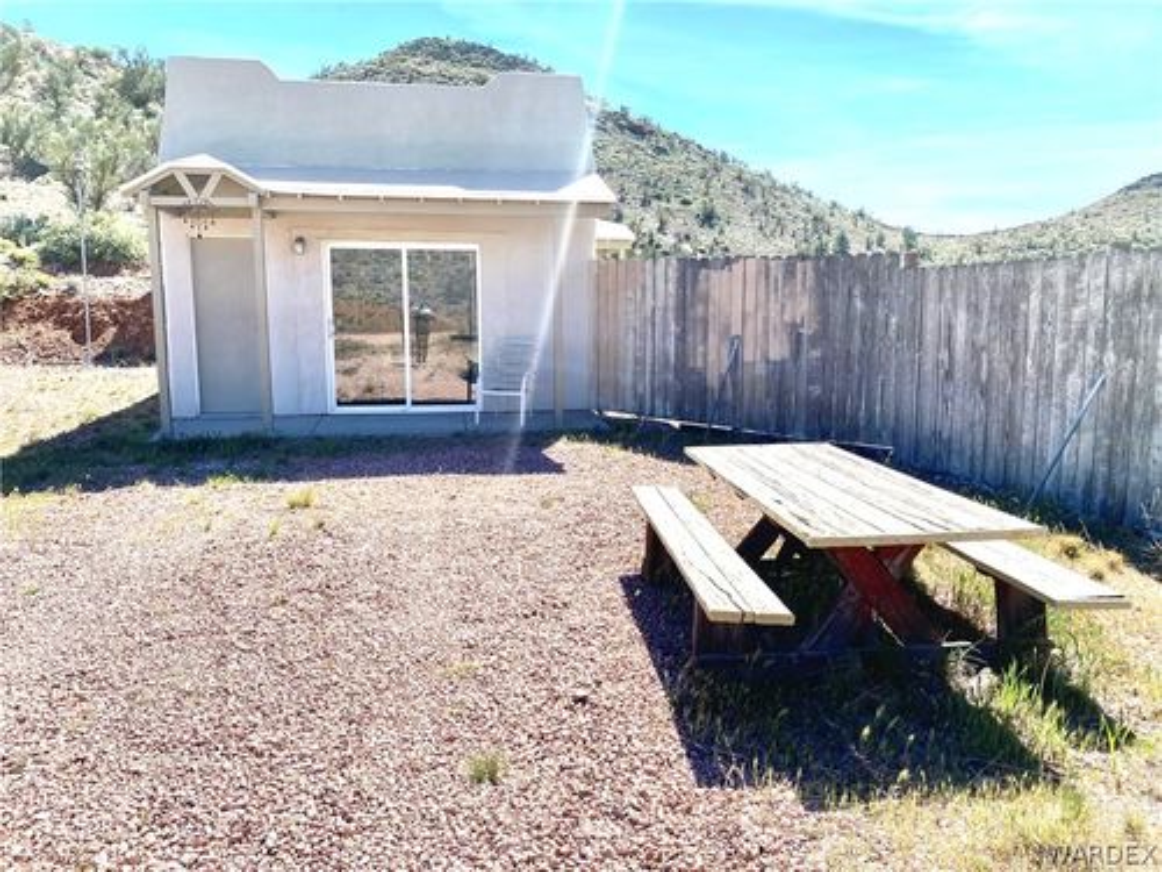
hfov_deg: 67.3
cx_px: 581
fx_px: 873
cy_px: 436
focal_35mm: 26
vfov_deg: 53.1
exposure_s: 1/2571
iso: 32
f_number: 1.8
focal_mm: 4.25
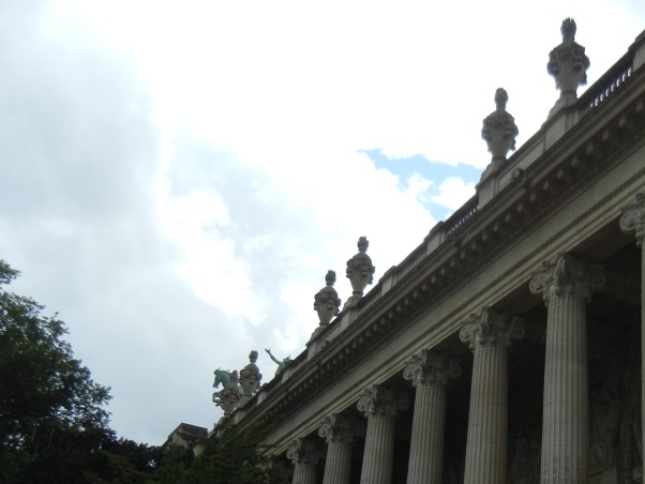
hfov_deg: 37.2
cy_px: 380
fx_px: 951
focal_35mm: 51
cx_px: 416
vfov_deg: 28.0
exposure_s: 1/338
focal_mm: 5.4
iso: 160
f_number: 7
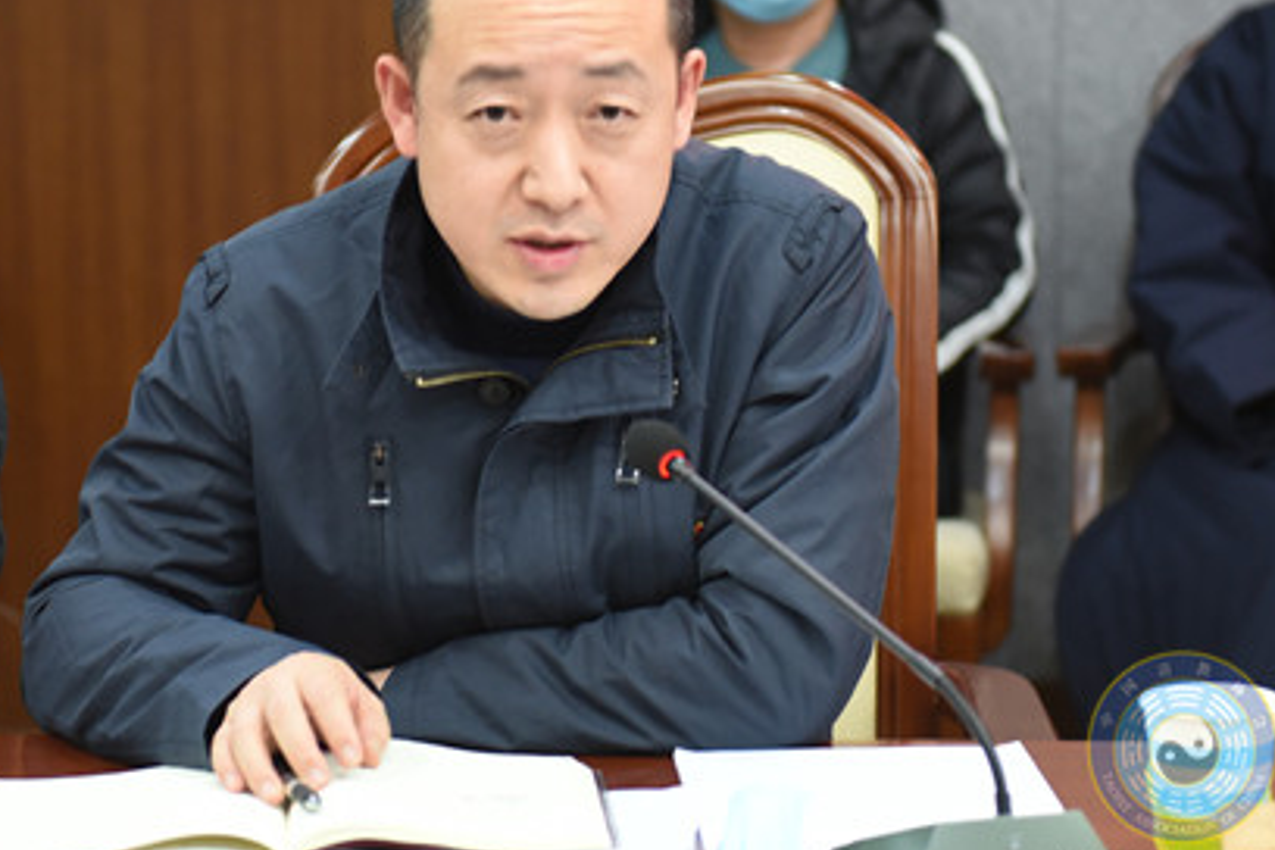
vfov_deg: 17.9
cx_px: 559
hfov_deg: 26.6
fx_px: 2691
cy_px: 361
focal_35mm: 76
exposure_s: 1/60
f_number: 2.8
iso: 1600
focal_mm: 62
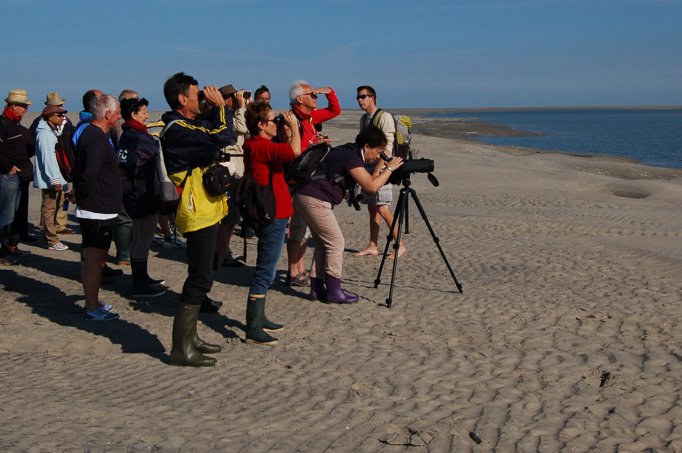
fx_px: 965
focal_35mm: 51
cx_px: 307
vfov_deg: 26.4
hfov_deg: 38.9
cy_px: 184
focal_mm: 26
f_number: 11
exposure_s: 1/1600
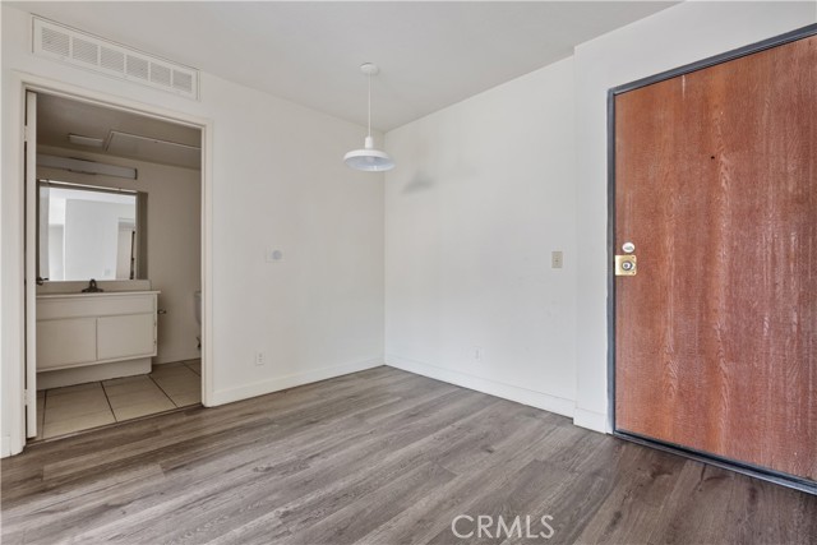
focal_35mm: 16
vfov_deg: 73.8
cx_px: 408
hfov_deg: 96.7
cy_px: 272
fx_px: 363
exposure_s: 2
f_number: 8
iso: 250
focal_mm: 10.5
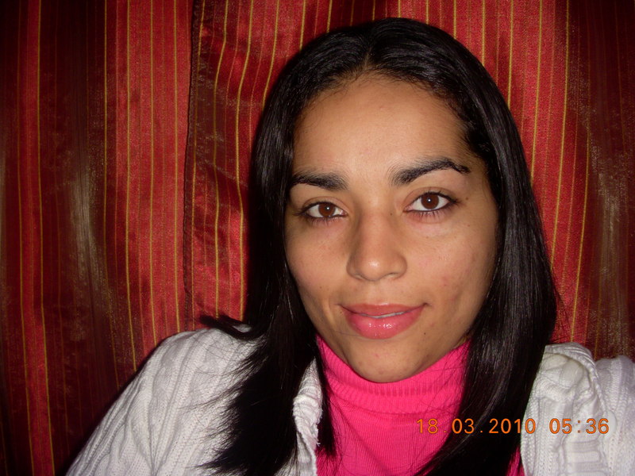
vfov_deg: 37.7
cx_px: 318
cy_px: 238
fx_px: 697
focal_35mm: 38
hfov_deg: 49.0
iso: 100
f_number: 3.3
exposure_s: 1/30
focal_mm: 6.3
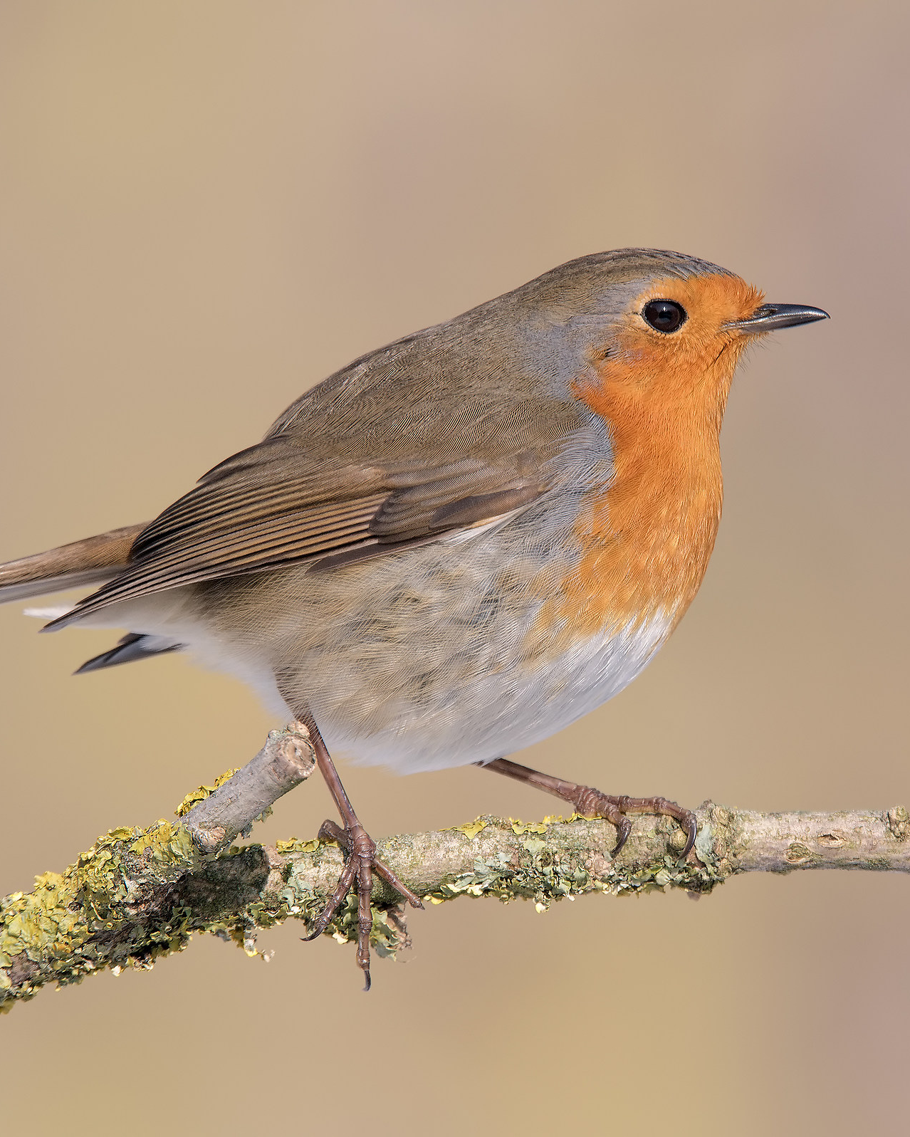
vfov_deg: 2.3
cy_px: 569
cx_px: 571
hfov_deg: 1.8
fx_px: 28476
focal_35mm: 846
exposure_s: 1/800
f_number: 11
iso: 800
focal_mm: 600
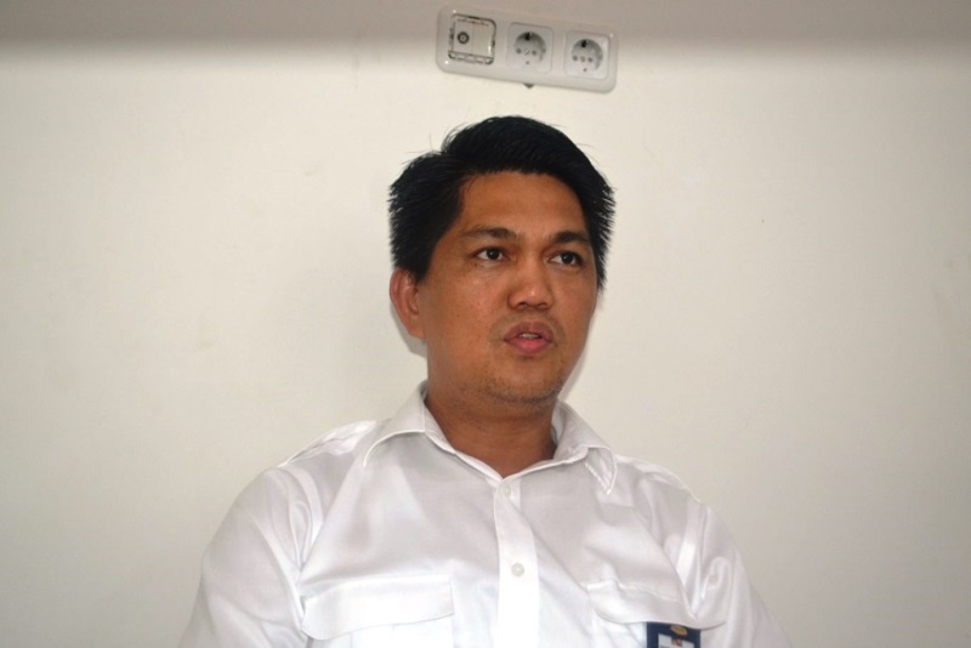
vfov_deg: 30.9
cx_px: 486
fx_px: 1174
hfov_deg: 44.9
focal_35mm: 44
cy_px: 324
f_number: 4.5
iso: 1600
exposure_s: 1/60
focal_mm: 29
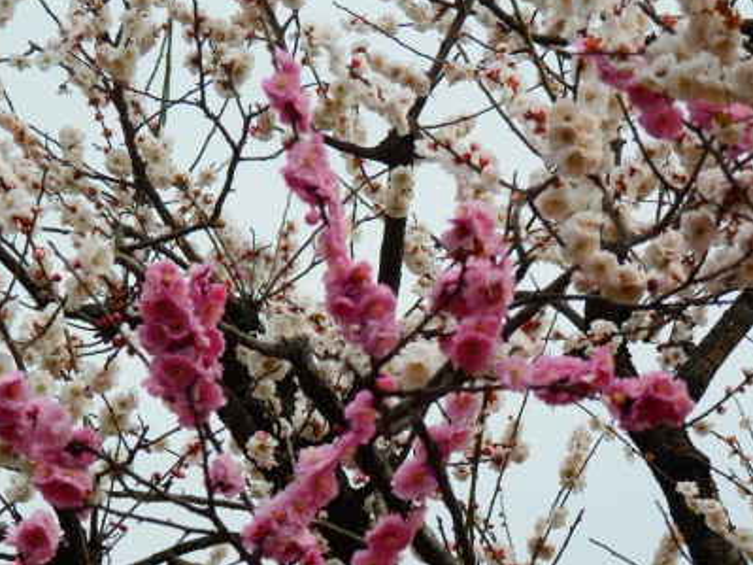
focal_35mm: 212
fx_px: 4610
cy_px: 332
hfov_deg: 9.3
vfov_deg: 7.0
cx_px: 334
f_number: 5.7
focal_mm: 30.2
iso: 80
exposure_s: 1/250
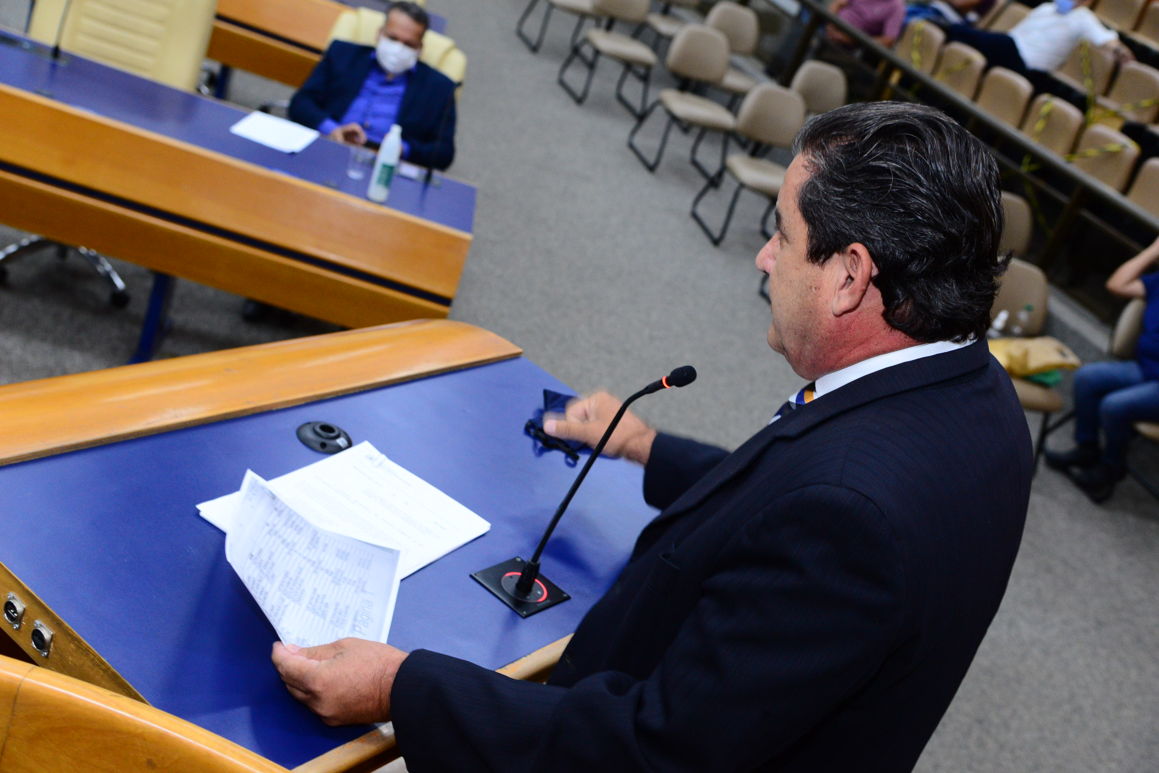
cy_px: 386
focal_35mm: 48
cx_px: 580
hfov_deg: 41.1
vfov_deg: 28.1
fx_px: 1546
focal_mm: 48
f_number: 5
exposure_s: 1/60
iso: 2000
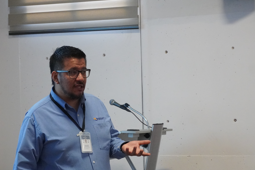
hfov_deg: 20.2
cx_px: 130
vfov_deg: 13.5
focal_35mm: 101
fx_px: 715
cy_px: 102
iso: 6400
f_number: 5.6
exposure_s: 1/60
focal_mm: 50
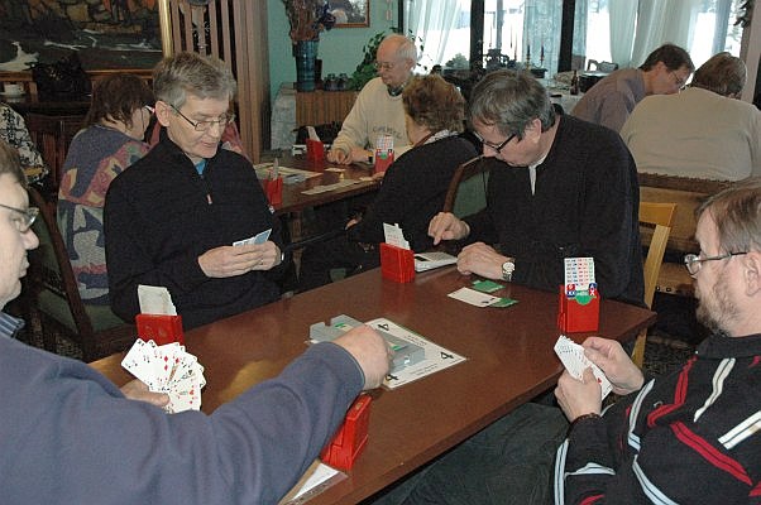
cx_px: 380
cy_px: 252
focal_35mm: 38
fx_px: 792
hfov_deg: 51.3
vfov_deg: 35.4
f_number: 5
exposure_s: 1/60
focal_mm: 25
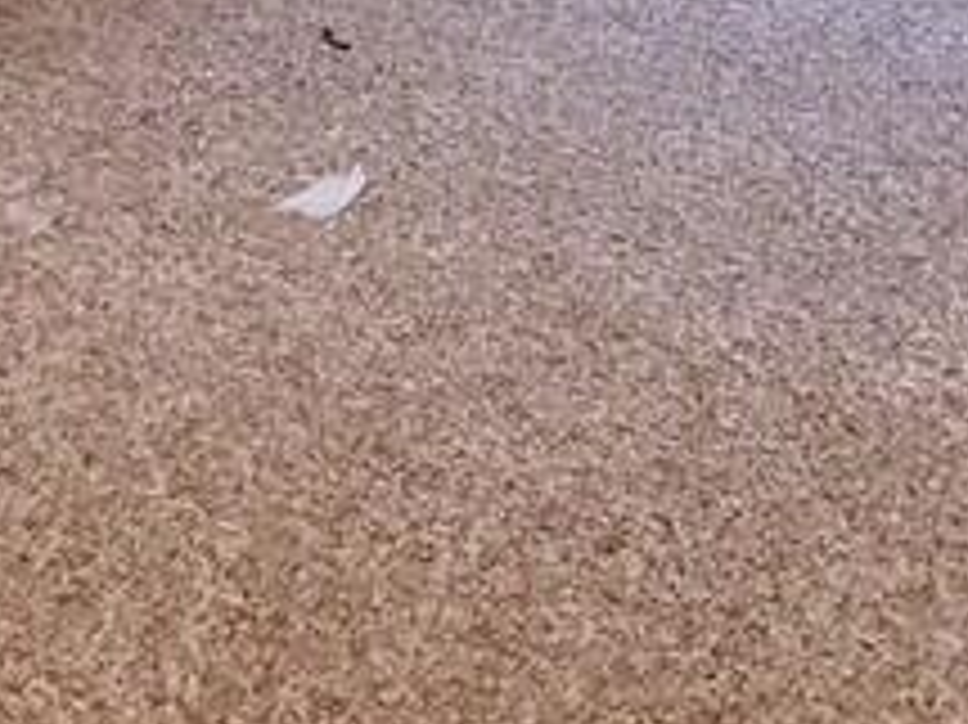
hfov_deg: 30.2
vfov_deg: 16.8
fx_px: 1733
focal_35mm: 62
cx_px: 824
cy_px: -769
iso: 320
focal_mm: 2.2
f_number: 2.2
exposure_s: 1/33
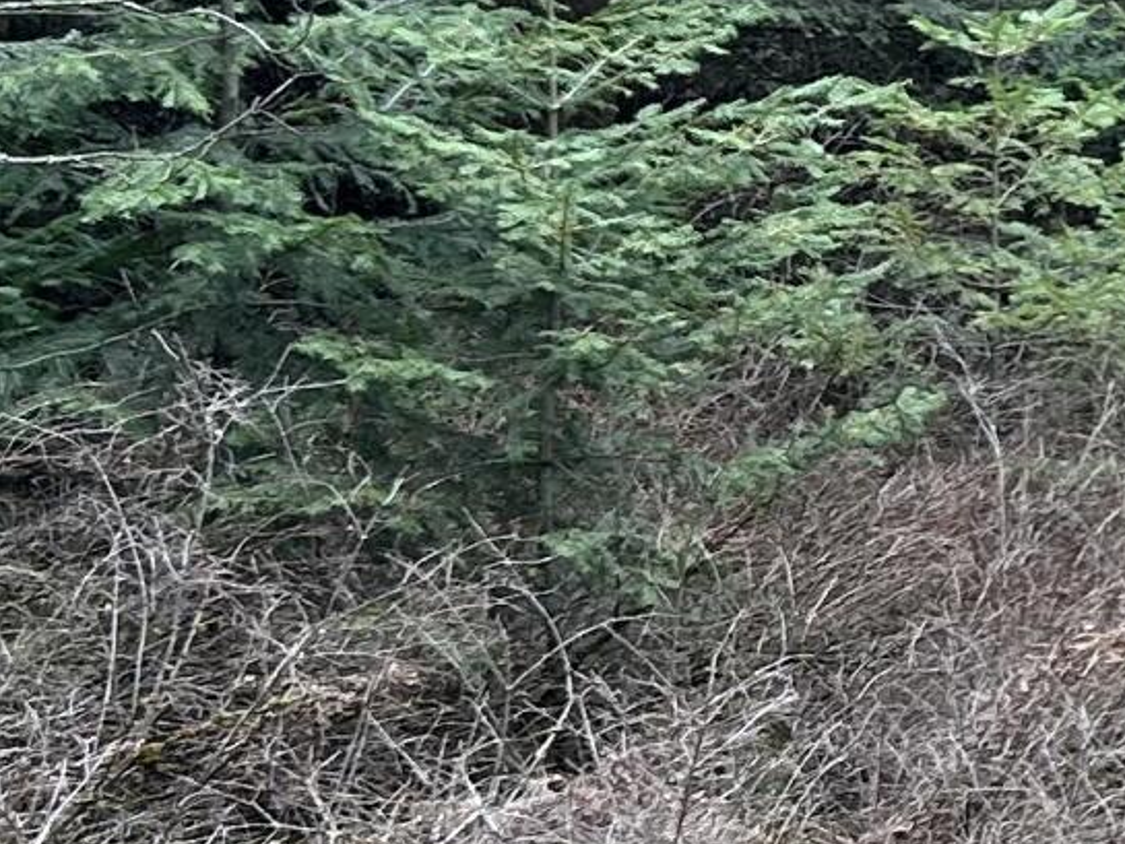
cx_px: 1969
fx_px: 4648
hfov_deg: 12.7
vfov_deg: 10.4
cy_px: 419
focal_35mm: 143
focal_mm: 5.7
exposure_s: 1/236
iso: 40
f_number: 1.5
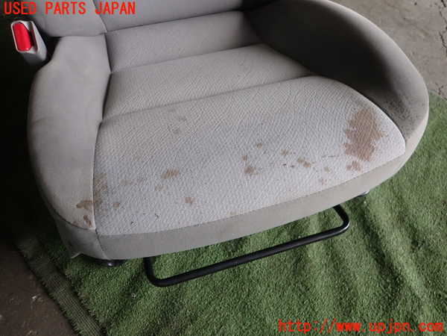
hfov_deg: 69.4
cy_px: 168
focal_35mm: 25
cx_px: 224
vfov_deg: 54.9
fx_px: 323
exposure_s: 1/60
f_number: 2
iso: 125
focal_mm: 4.5
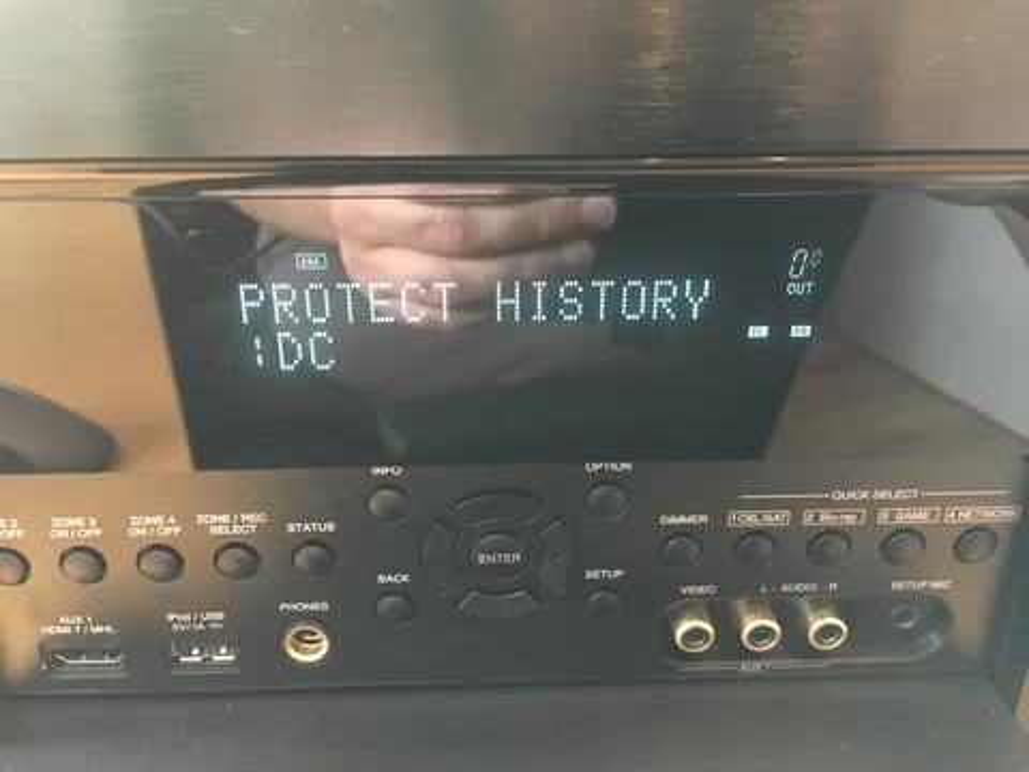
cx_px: 514
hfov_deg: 61.7
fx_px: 862
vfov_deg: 48.2
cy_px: 386
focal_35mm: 29
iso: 500
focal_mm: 4.15
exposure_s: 1/17
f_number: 2.2
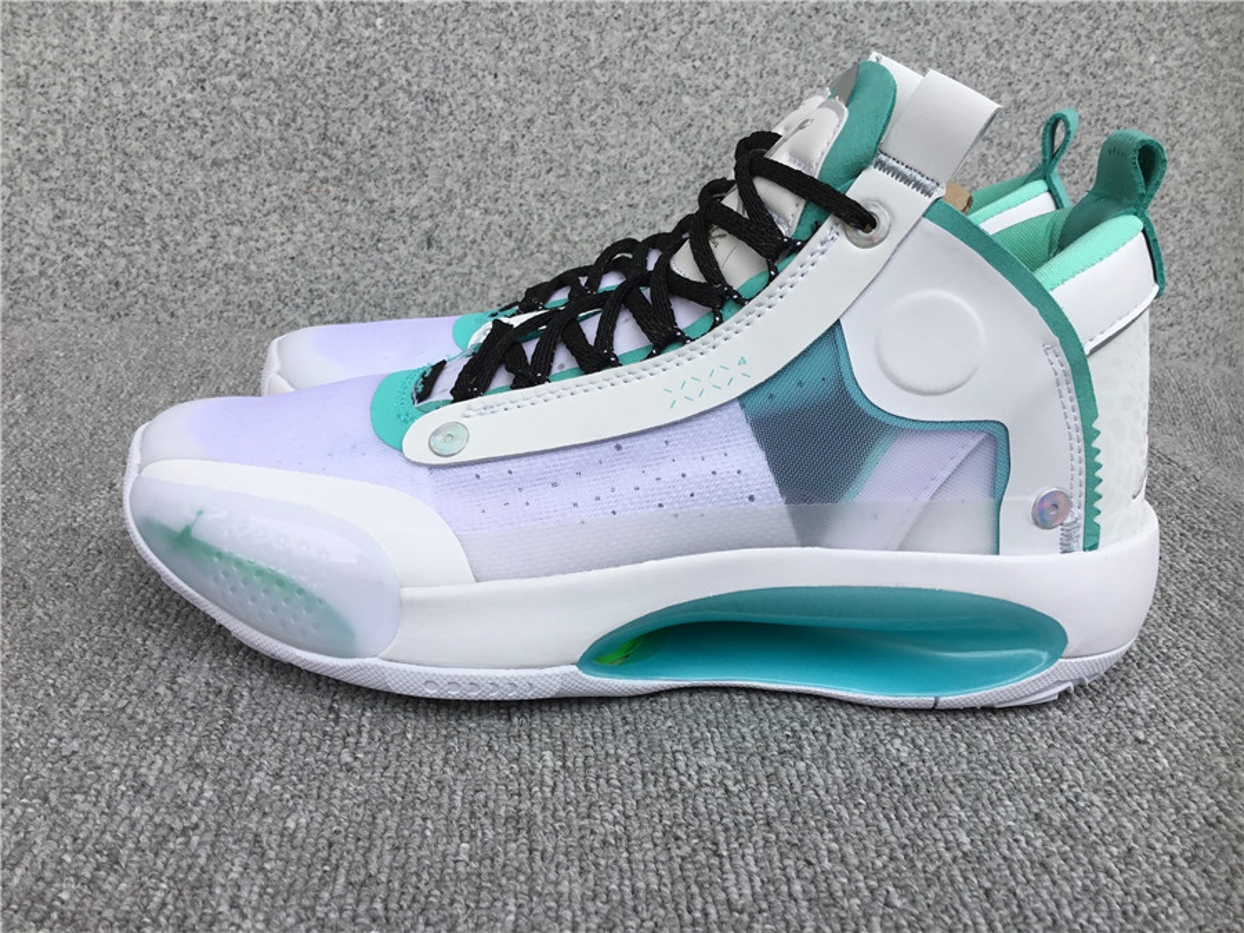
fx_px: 1114
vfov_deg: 45.4
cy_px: 466
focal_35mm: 31
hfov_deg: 58.4
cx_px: 622
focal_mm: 3.3
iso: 25
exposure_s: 1/156
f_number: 2.4
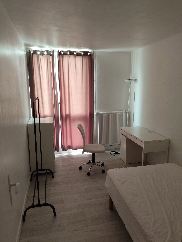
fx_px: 175
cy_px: 121
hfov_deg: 54.9
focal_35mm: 25
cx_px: 91
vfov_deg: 69.4
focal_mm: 4.71
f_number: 1.79
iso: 400
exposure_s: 1/33.3
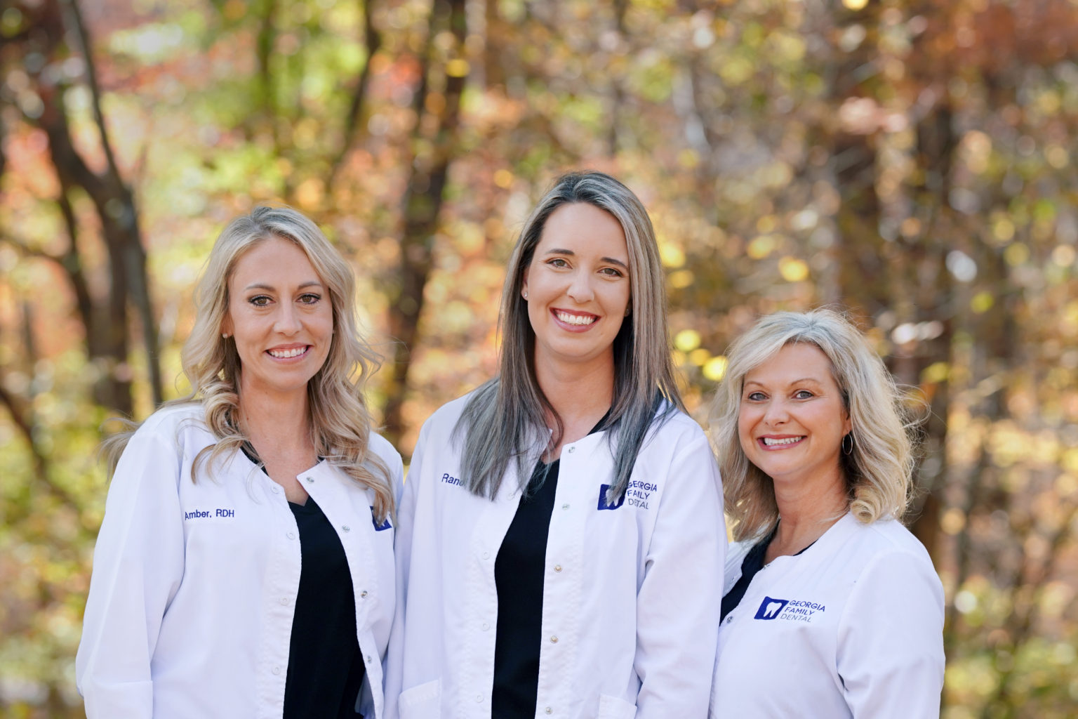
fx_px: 6063
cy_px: 360
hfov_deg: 10.2
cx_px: 539
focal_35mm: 202
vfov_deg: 6.8
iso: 250
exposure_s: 1/250
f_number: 4
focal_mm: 135
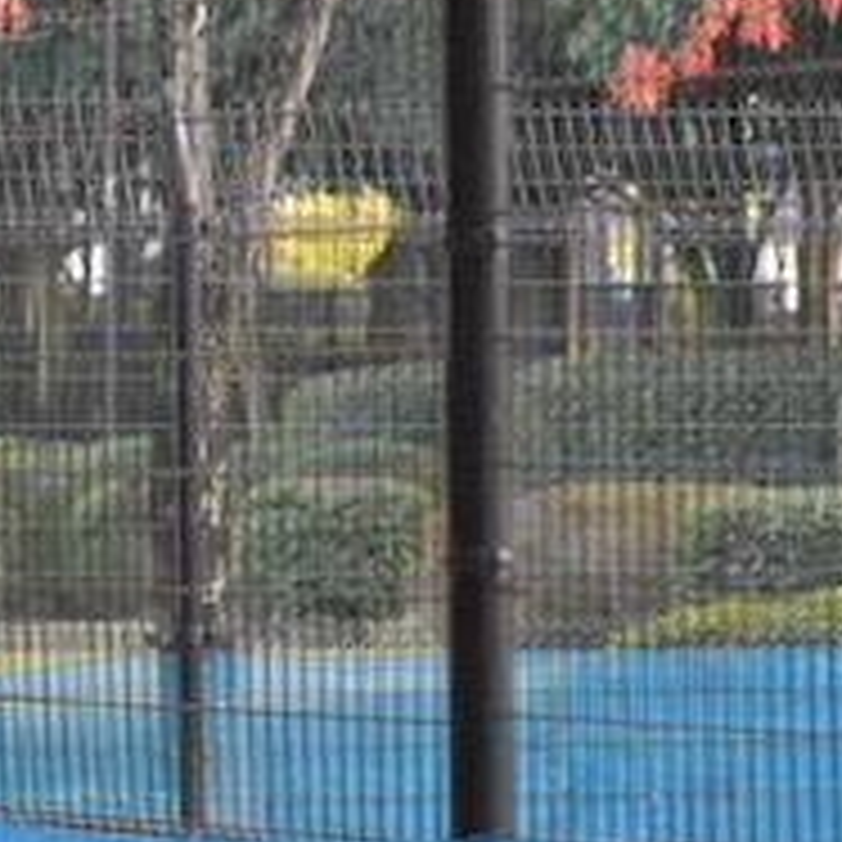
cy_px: 554
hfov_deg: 3.9
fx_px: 11998
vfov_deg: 4.0
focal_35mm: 436
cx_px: 2026
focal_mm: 50
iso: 1600
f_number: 2.8
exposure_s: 1/640
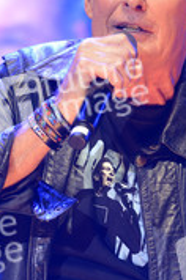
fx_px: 1712
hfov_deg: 6.2
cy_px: 175
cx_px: 113
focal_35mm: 220
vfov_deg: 9.4
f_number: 5
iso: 2500
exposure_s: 1/320
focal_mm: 98
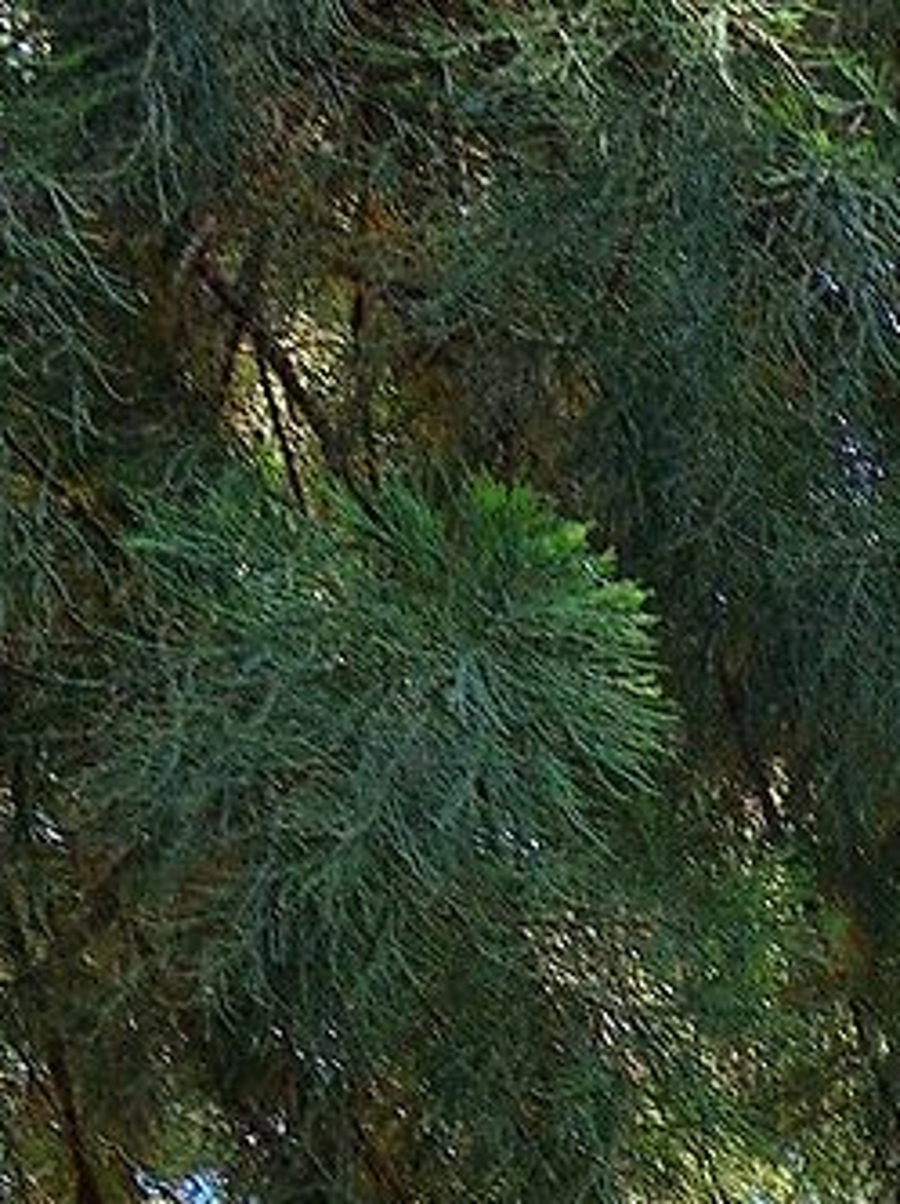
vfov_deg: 14.0
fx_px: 3976
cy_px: 2542
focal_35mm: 114
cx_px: 2841
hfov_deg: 9.5
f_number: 7.1
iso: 100
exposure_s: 1/60
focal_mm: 11
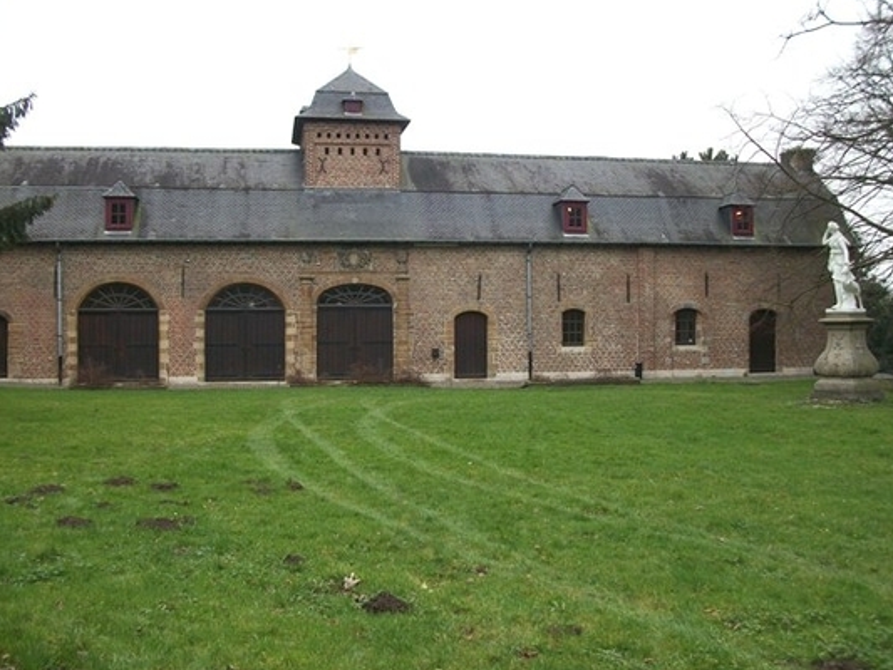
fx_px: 929
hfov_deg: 51.3
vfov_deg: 39.6
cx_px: 416
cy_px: 308
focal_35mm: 36
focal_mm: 5.7
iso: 80
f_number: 2.9
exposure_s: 1/125
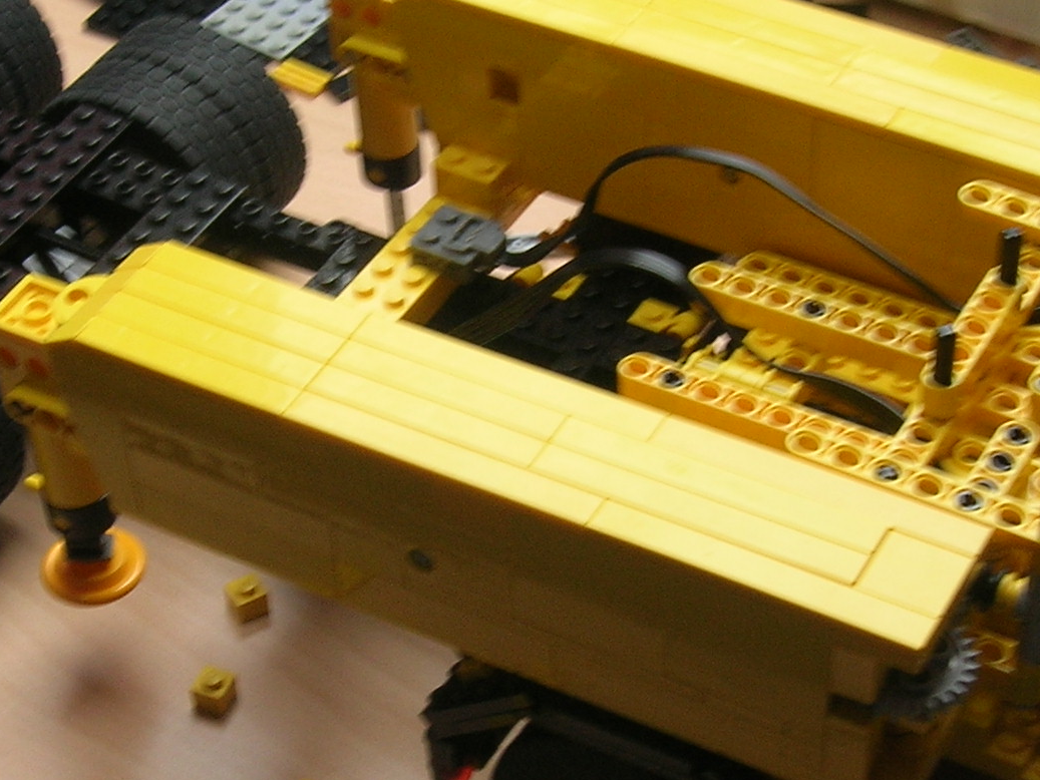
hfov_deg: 23.0
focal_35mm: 85
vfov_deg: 17.3
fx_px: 2554
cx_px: 446
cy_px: 557
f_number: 4.9
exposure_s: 1/26.2
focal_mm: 5.7
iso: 50
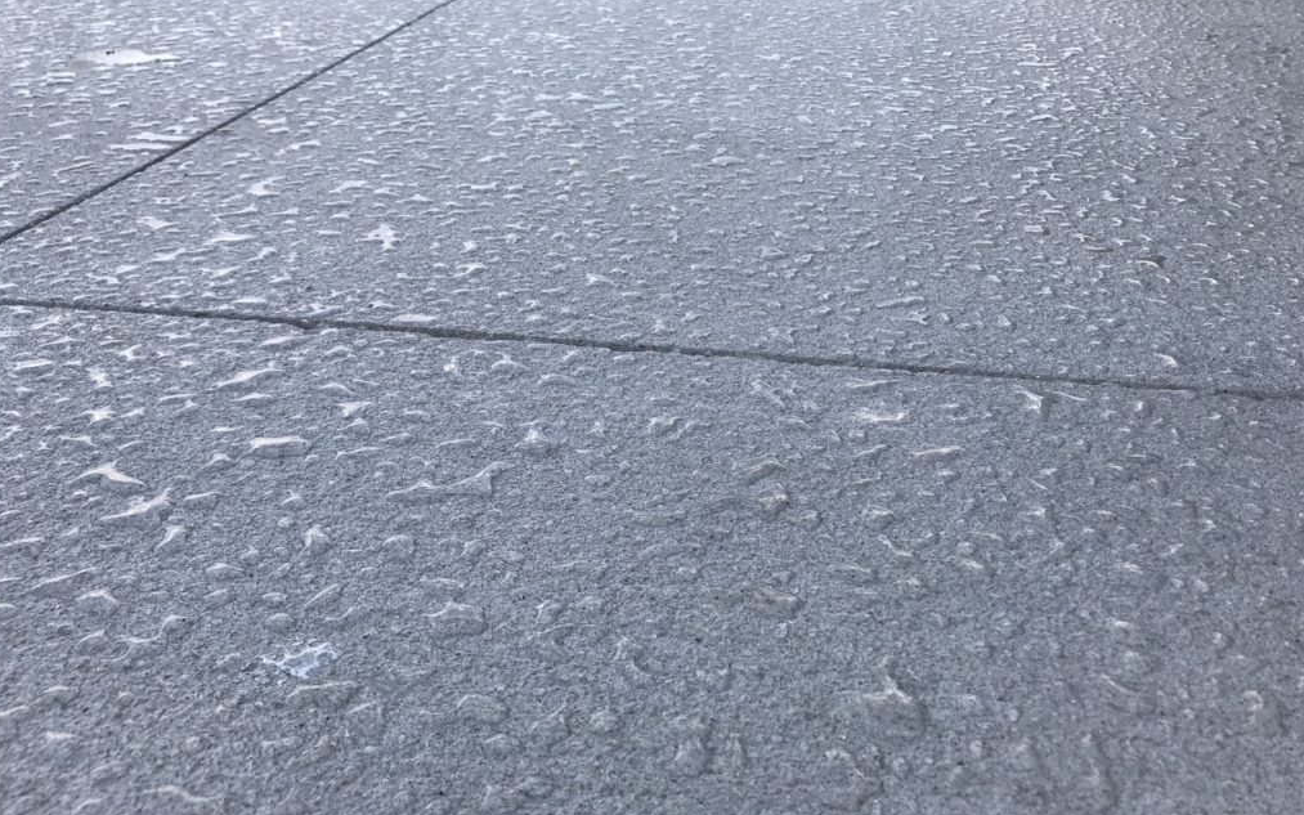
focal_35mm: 30
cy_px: 366
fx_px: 1066
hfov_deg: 62.9
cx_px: 646
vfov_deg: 41.8
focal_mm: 3.99
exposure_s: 1/486
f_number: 1.8
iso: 20
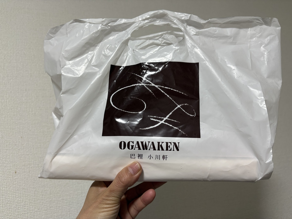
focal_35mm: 26
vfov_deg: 53.1
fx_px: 219
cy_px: 110
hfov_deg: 67.3
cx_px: 146
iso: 100
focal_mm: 5.96
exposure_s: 1/50
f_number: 1.6
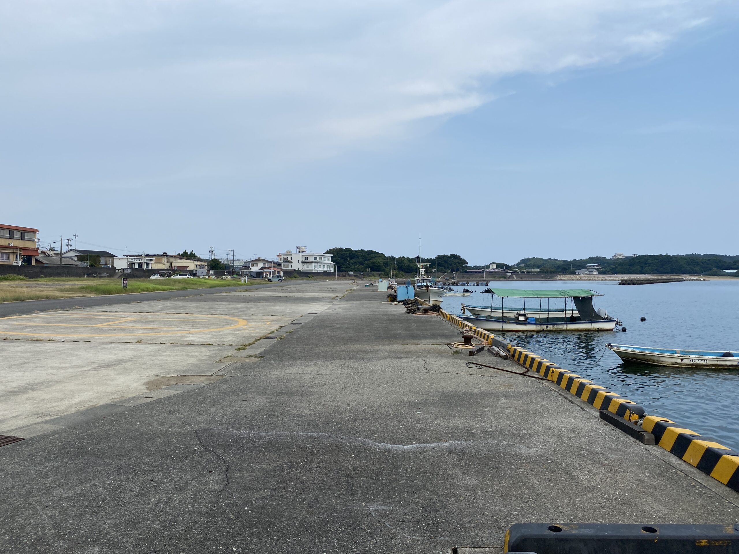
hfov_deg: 67.3
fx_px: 555
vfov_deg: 53.1
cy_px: 277
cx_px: 370
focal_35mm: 26
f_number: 1.8
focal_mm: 4.25
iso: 32
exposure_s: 1/1484
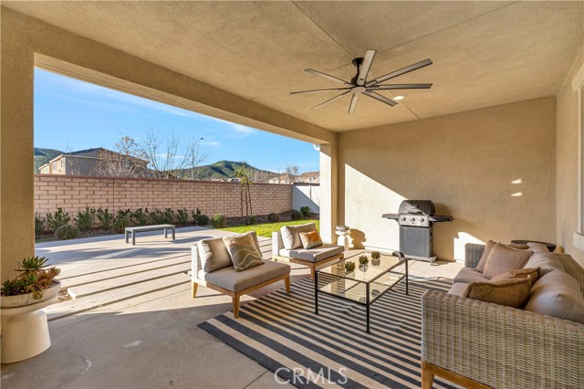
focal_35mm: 15
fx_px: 243
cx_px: 292
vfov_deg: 77.3
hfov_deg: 100.4
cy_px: 194
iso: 125
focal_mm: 10
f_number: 7.1
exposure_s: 1/320
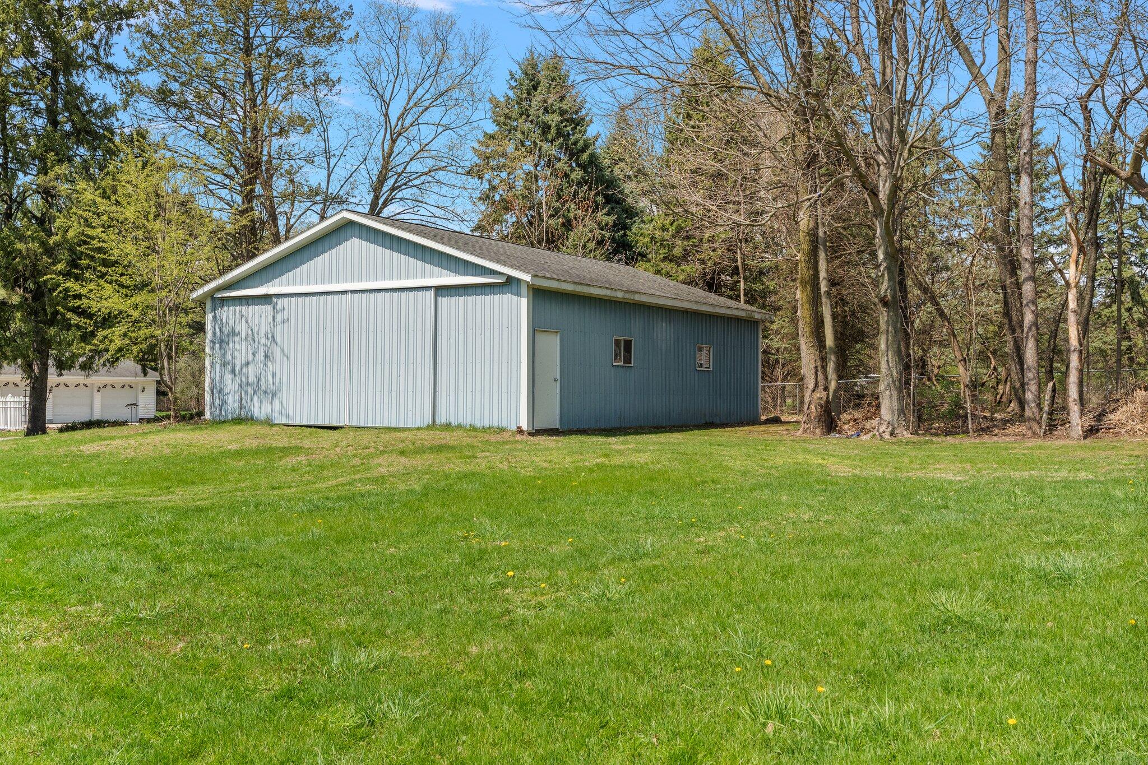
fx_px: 1148
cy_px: 382
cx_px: 574
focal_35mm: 36
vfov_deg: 36.9
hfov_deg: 53.1
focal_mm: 24
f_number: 10
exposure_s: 1/80
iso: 400
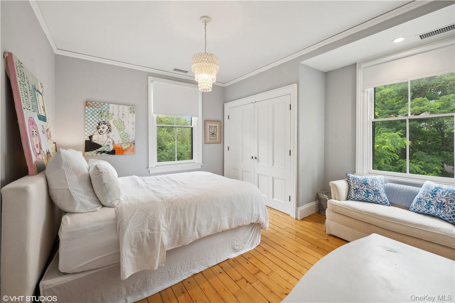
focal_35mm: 14
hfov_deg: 104.3
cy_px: 152
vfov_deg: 81.1
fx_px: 177
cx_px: 228
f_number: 11
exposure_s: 1/6
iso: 200
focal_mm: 14
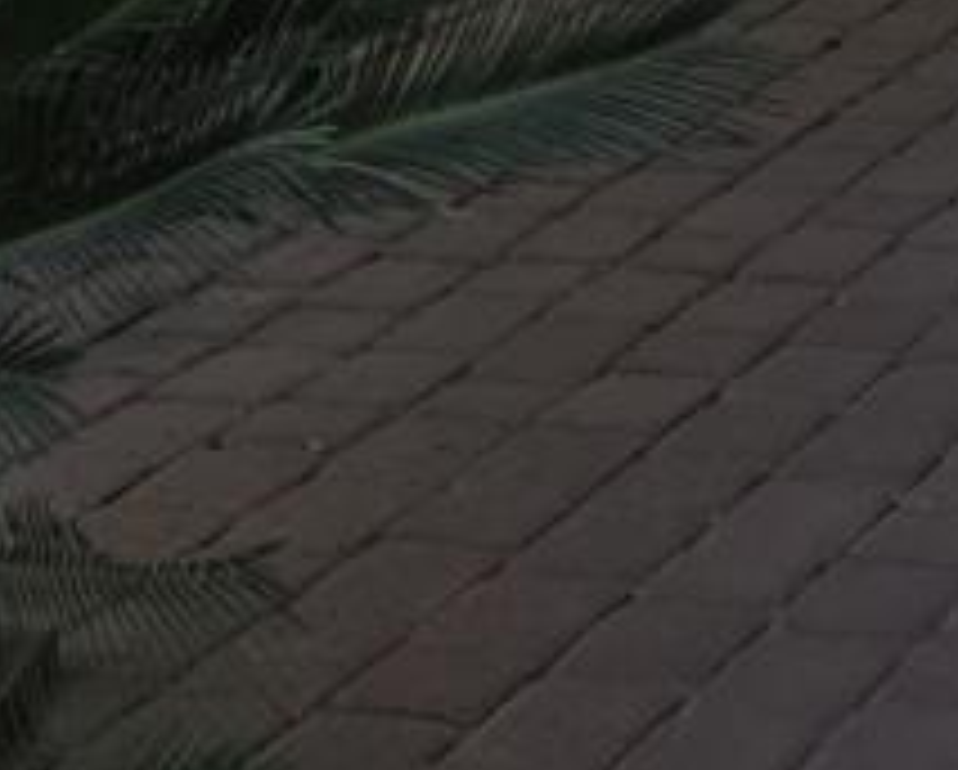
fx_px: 4486
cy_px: -1015
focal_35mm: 158
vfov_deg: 8.9
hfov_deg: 12.0
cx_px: 1084
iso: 25
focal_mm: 5.4
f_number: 1.8
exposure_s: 1/241
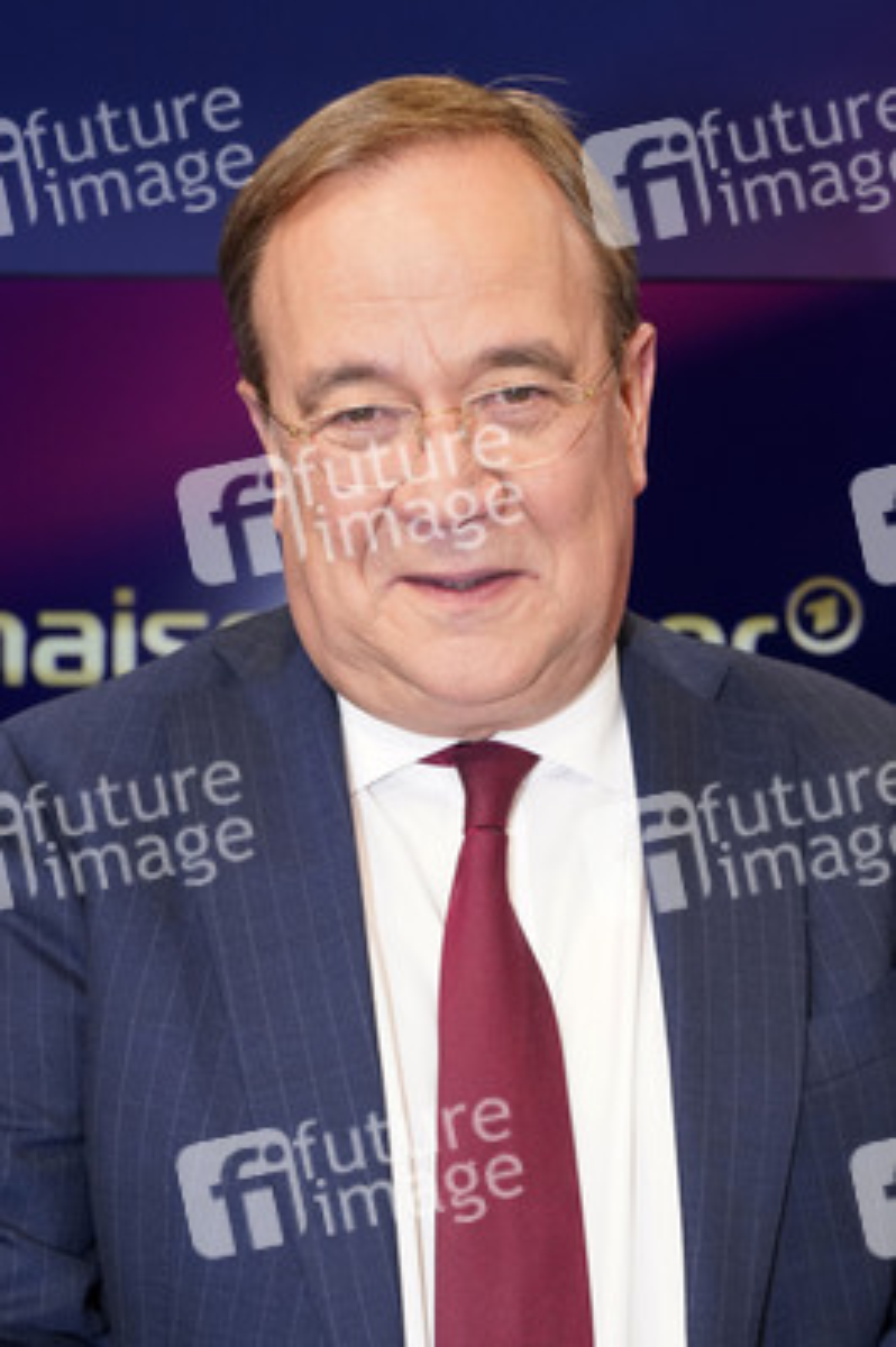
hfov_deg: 35.9
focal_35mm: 37
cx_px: 448
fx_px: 1384
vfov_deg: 51.9
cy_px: 674
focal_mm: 37
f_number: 5.6
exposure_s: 1/125
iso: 2000
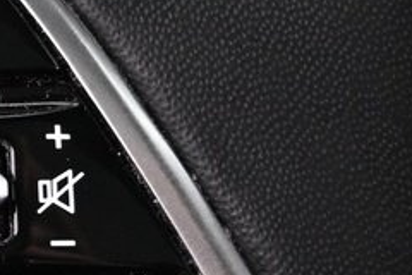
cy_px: 136
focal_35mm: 162
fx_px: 1854
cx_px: -220
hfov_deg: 12.1
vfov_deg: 8.5
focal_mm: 16
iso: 1600
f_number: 3.5
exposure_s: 1/20
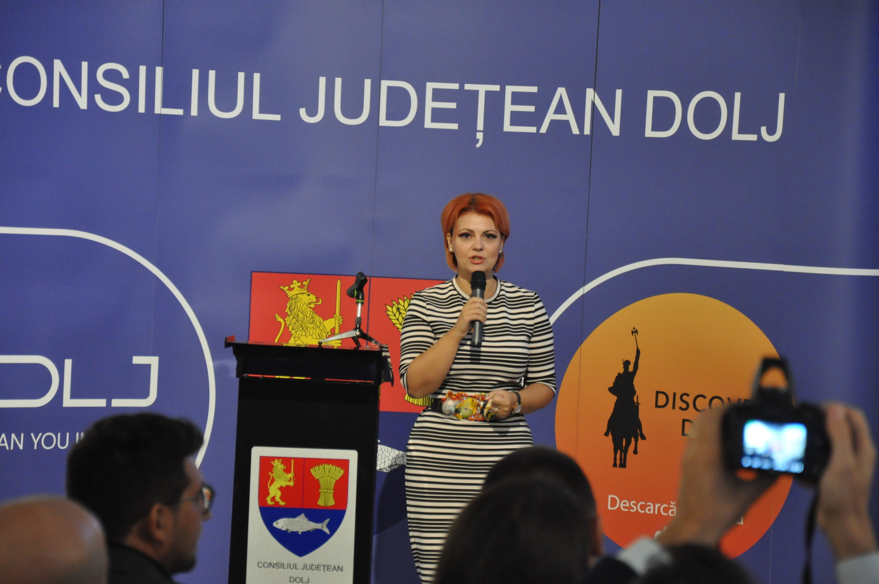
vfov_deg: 8.7
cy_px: 292
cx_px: 440
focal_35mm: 158
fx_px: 3841
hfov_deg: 13.1
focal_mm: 105
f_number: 5.6
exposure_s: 1/15
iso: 1600
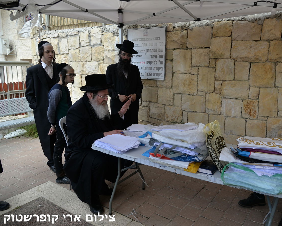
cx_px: 174
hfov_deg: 61.5
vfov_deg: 51.5
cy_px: 111
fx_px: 234
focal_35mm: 28
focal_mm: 24
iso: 100
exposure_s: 1/320
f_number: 4
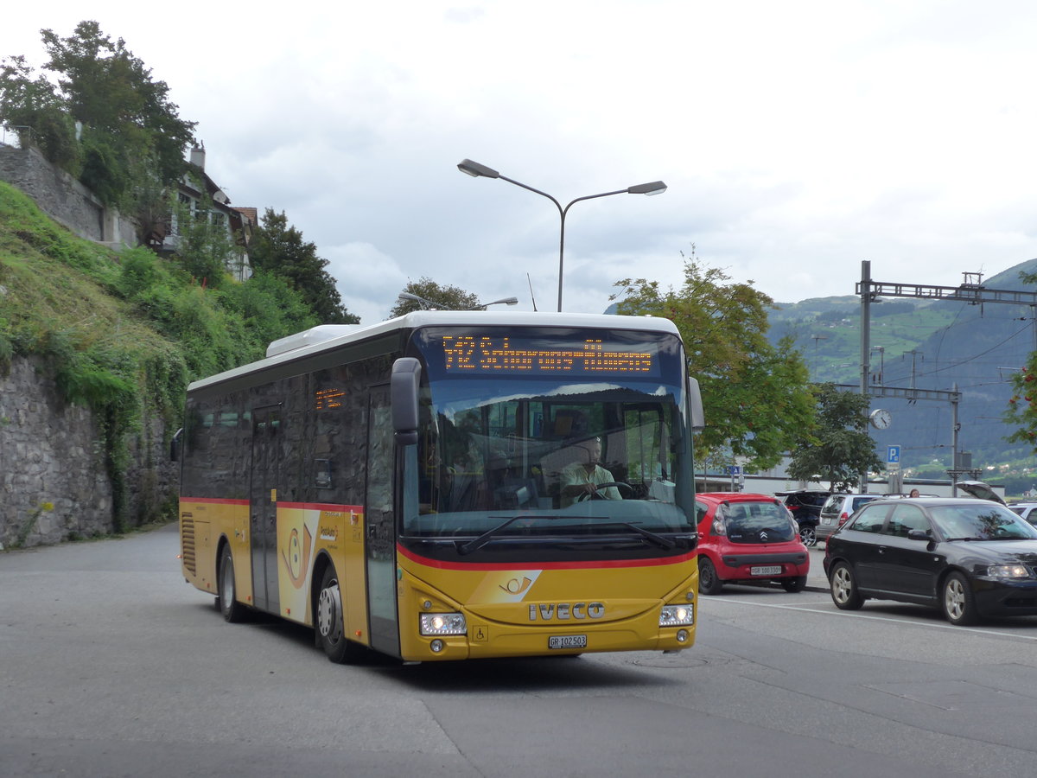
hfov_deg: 32.7
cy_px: 389
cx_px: 518
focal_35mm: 59
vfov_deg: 24.8
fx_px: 1767
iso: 125
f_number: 3.5
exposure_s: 1/500
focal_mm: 12
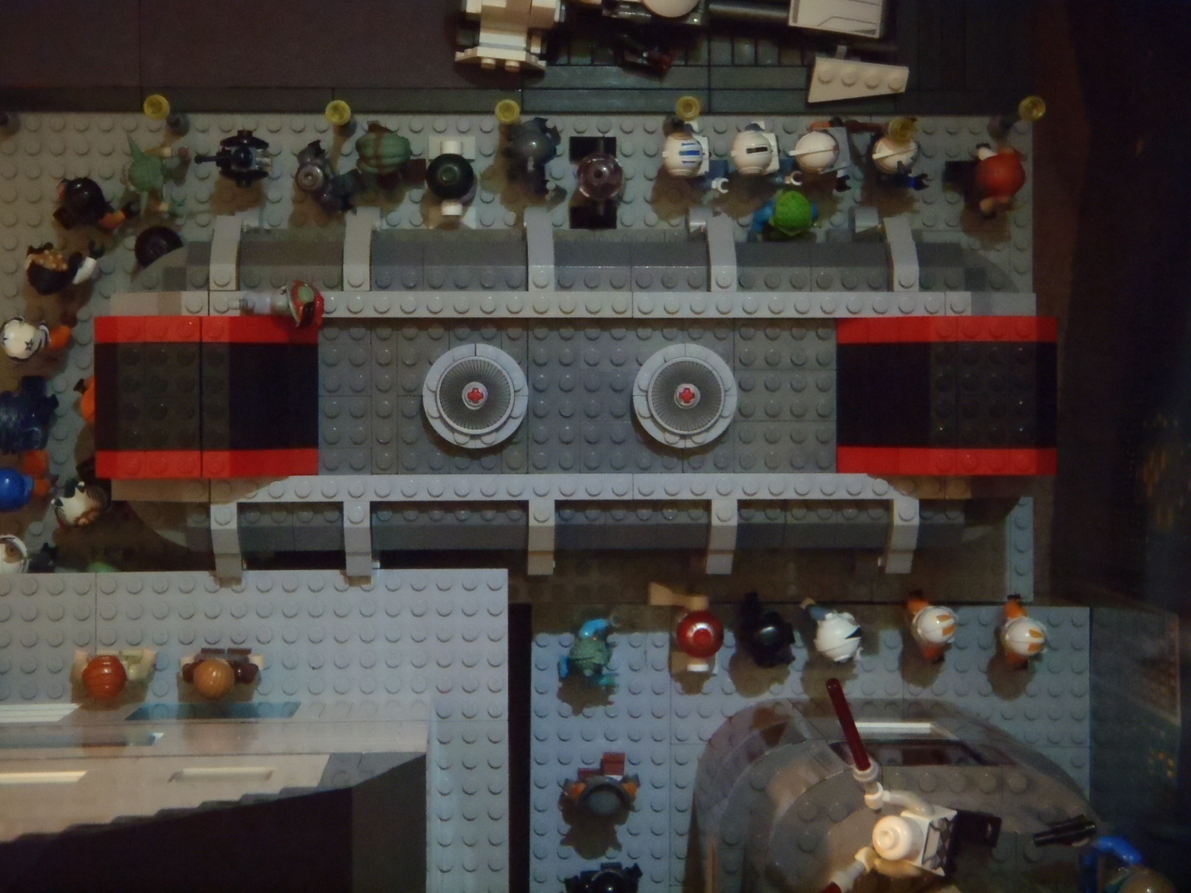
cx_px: 596
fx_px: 2236
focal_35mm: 65
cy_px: 446
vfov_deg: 22.6
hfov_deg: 29.8
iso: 800
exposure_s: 1/8
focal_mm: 11.76
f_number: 4.7
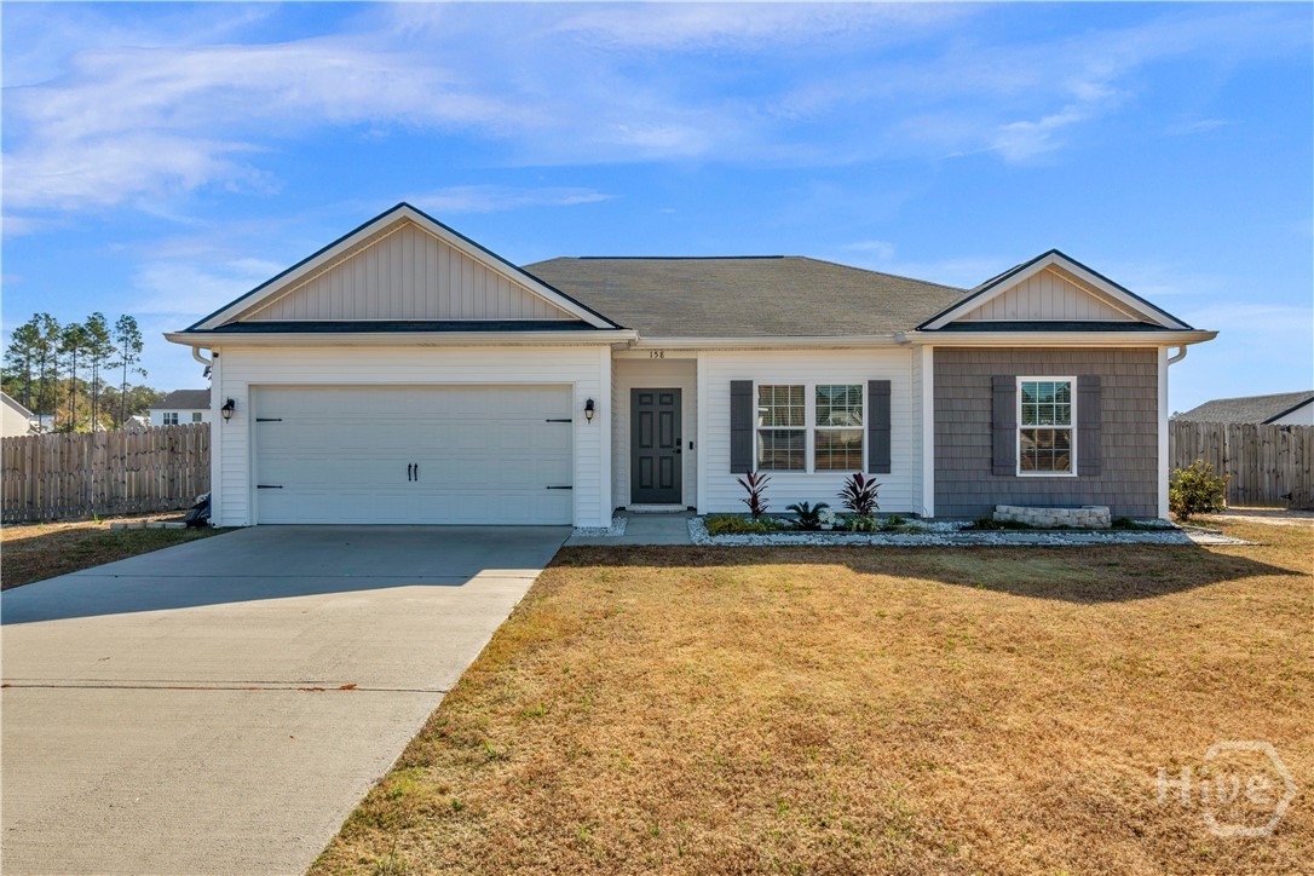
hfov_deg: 77.3
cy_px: 438
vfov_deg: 56.1
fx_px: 821
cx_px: 657
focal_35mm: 22
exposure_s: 1/200
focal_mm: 15
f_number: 7.1
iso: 100
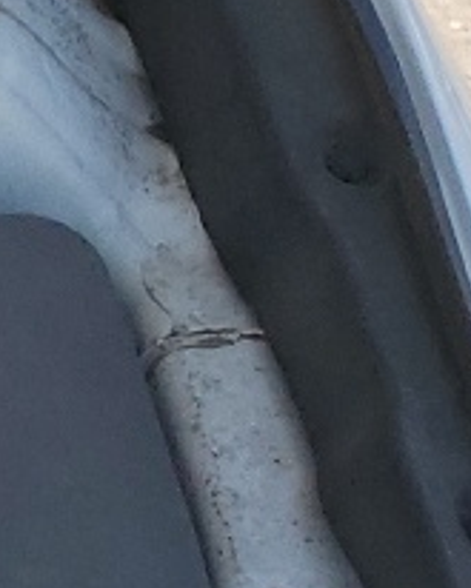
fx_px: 3430
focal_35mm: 197
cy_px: 782
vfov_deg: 9.6
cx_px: -1704
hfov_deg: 6.0
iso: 50
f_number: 1.5
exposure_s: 1/1429
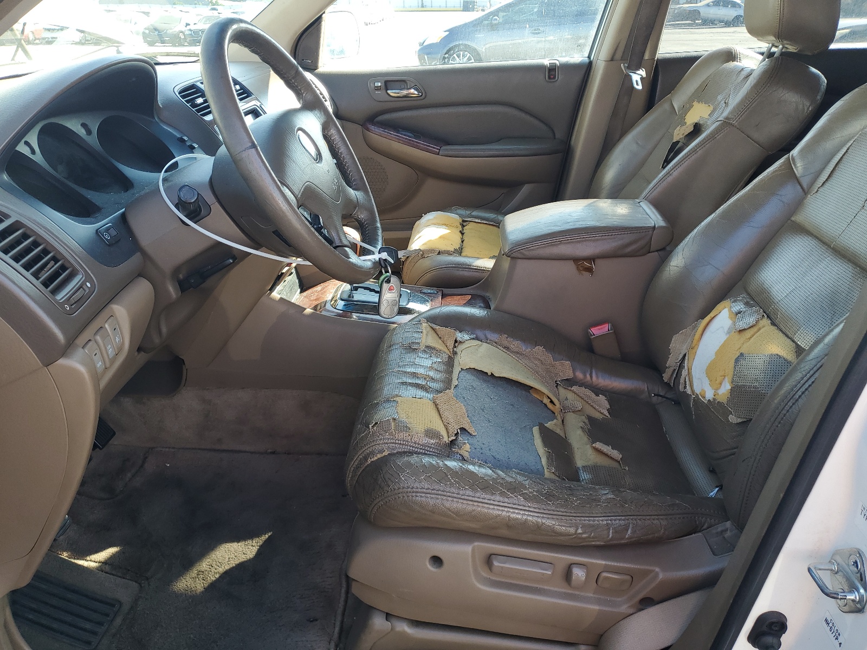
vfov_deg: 53.1
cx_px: 434
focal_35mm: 26
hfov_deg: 67.3
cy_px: 325
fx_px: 651
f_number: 1.5
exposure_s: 1/256
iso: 50
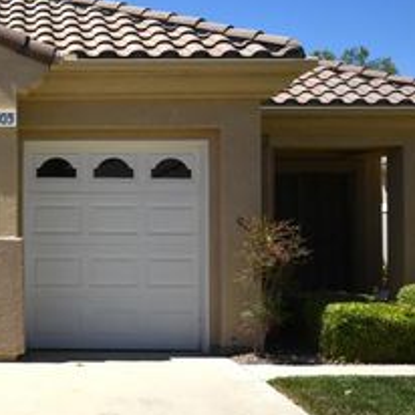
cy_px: 215
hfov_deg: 24.0
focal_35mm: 66
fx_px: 895
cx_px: -68
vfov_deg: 26.1
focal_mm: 32
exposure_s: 1/1000
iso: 800
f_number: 16
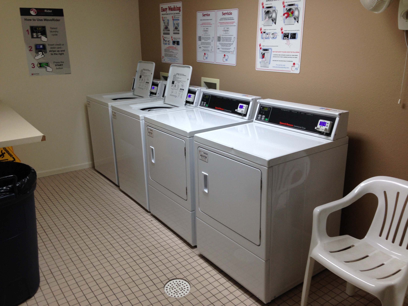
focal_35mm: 33
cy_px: 153
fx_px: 389
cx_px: 204
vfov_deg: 42.9
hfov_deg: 55.4
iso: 50
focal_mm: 4.12
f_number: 2.4
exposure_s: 1/40
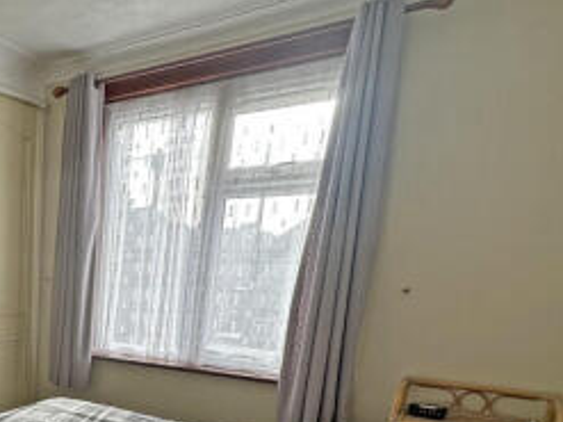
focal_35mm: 33
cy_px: 405
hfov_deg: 45.8
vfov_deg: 38.8
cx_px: -10
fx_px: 536
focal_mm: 2.22
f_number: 2.2
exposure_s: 1/413
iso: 40
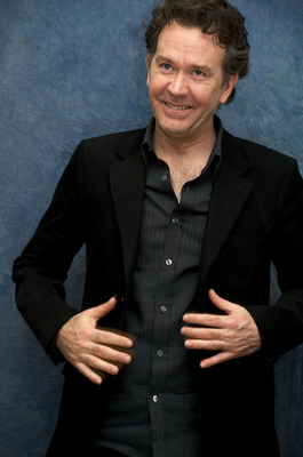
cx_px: 152
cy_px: 228
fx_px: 1395
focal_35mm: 110
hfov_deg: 12.4
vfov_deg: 18.6
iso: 400
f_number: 6.3
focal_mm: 110
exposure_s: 1/60
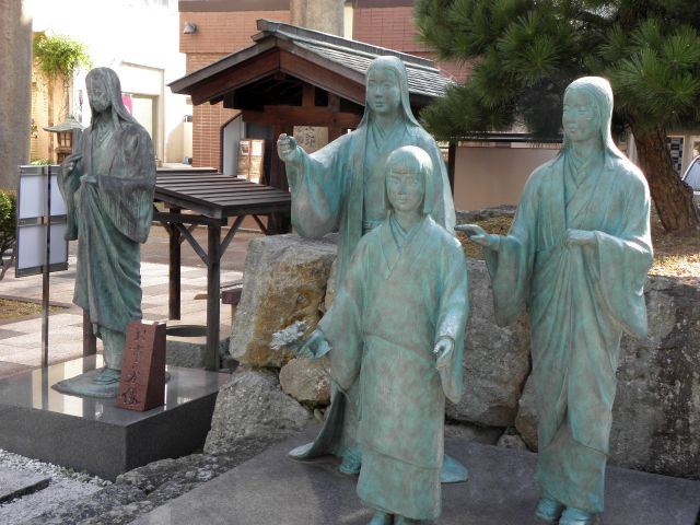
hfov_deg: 38.9
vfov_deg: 29.7
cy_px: 262
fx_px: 991
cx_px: 350
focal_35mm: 49
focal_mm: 8.87
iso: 64
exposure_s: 1/60
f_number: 3.5
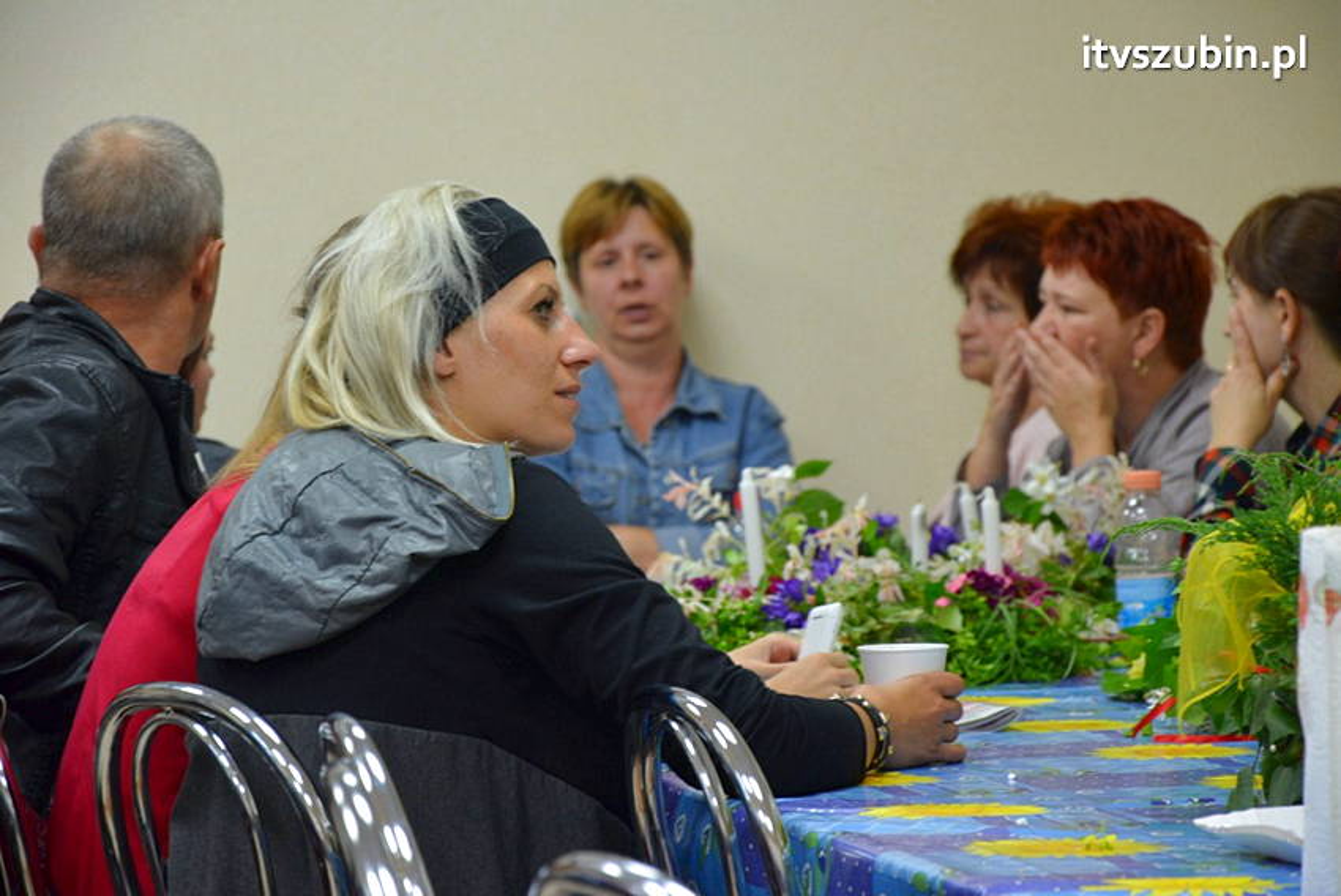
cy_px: 448
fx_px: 5871
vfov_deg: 8.7
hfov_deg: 13.0
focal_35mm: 158
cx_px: 670
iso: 800
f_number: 5.6
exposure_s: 1/40
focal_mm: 105
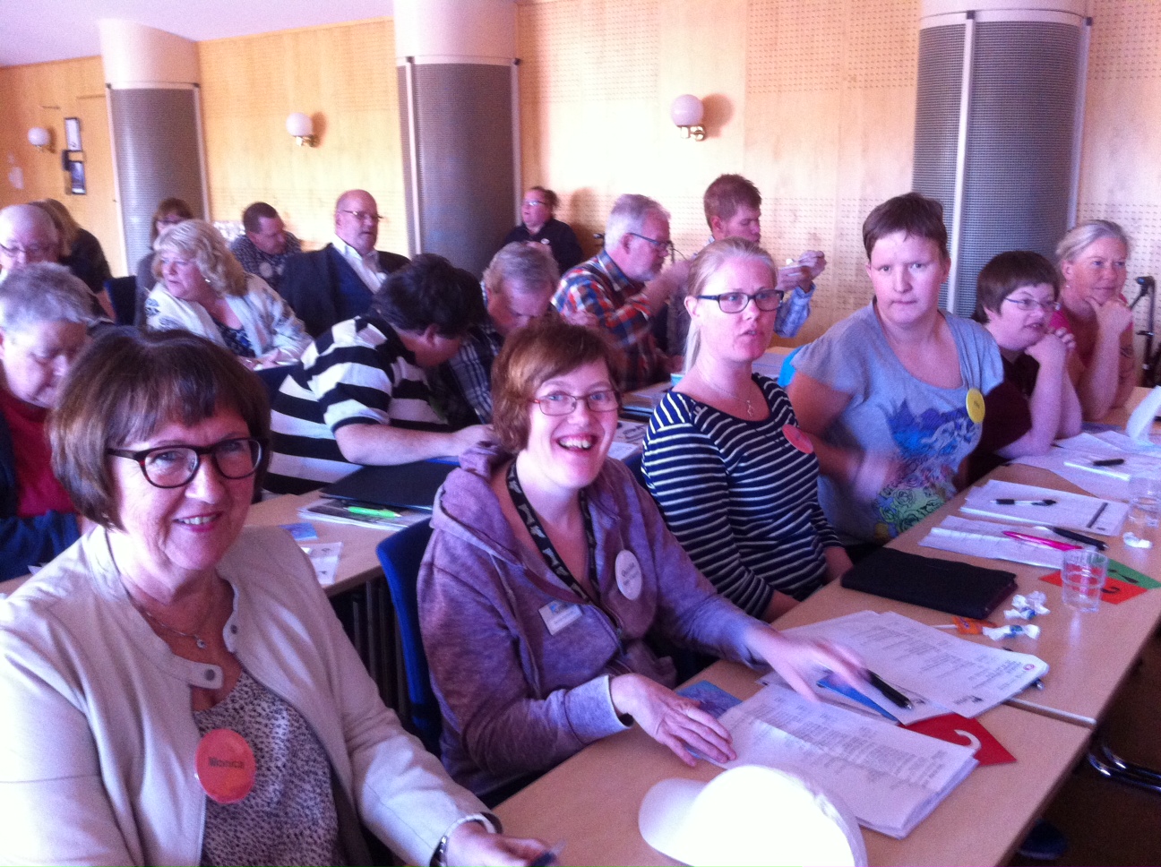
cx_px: 580
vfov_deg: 40.6
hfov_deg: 52.7
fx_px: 1172
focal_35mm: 35
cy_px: 434
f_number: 2.8
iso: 320
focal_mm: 3.85
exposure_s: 1/17
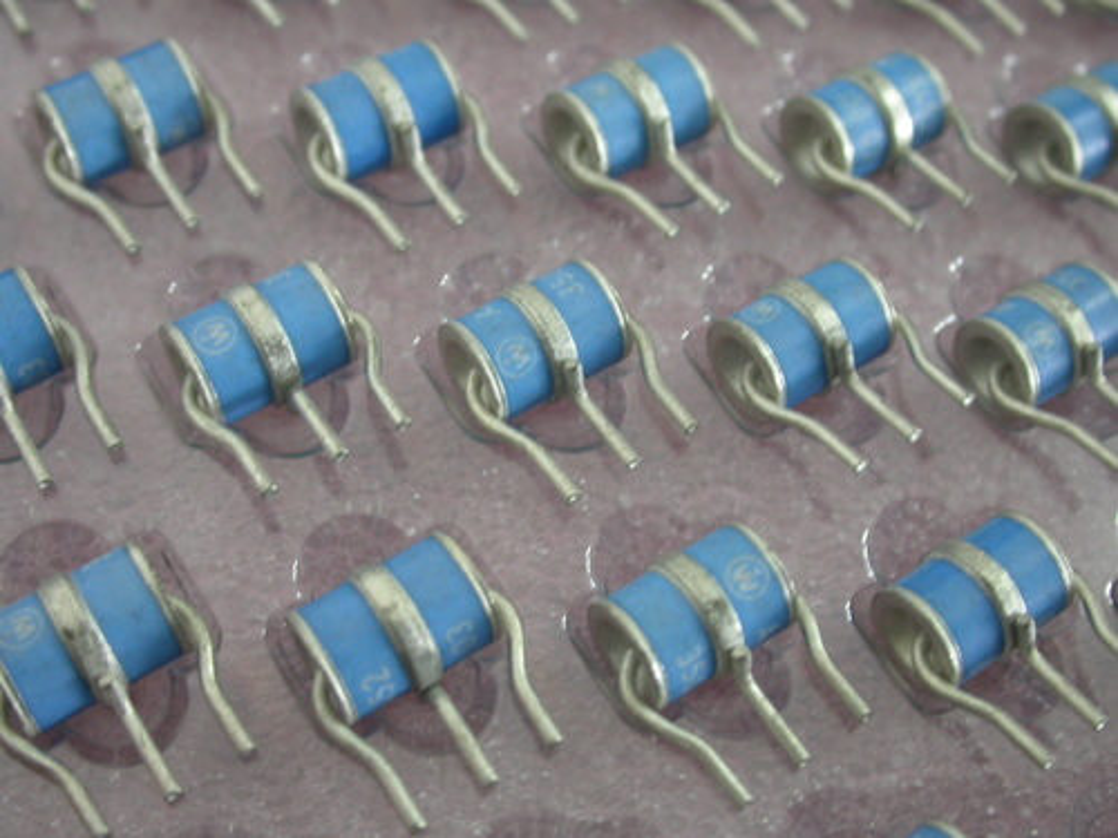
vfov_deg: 30.3
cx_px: 559
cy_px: 419
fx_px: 1550
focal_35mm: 48
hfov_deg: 39.7
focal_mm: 10
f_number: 2.8
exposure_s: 1/4.6
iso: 100
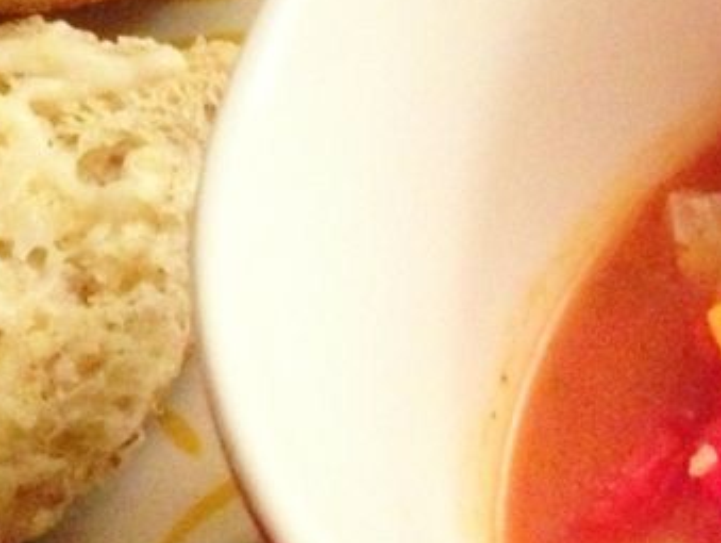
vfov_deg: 11.2
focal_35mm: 132
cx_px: 1227
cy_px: 462
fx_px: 2752
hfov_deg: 13.6
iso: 500
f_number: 2.4
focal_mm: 4.28
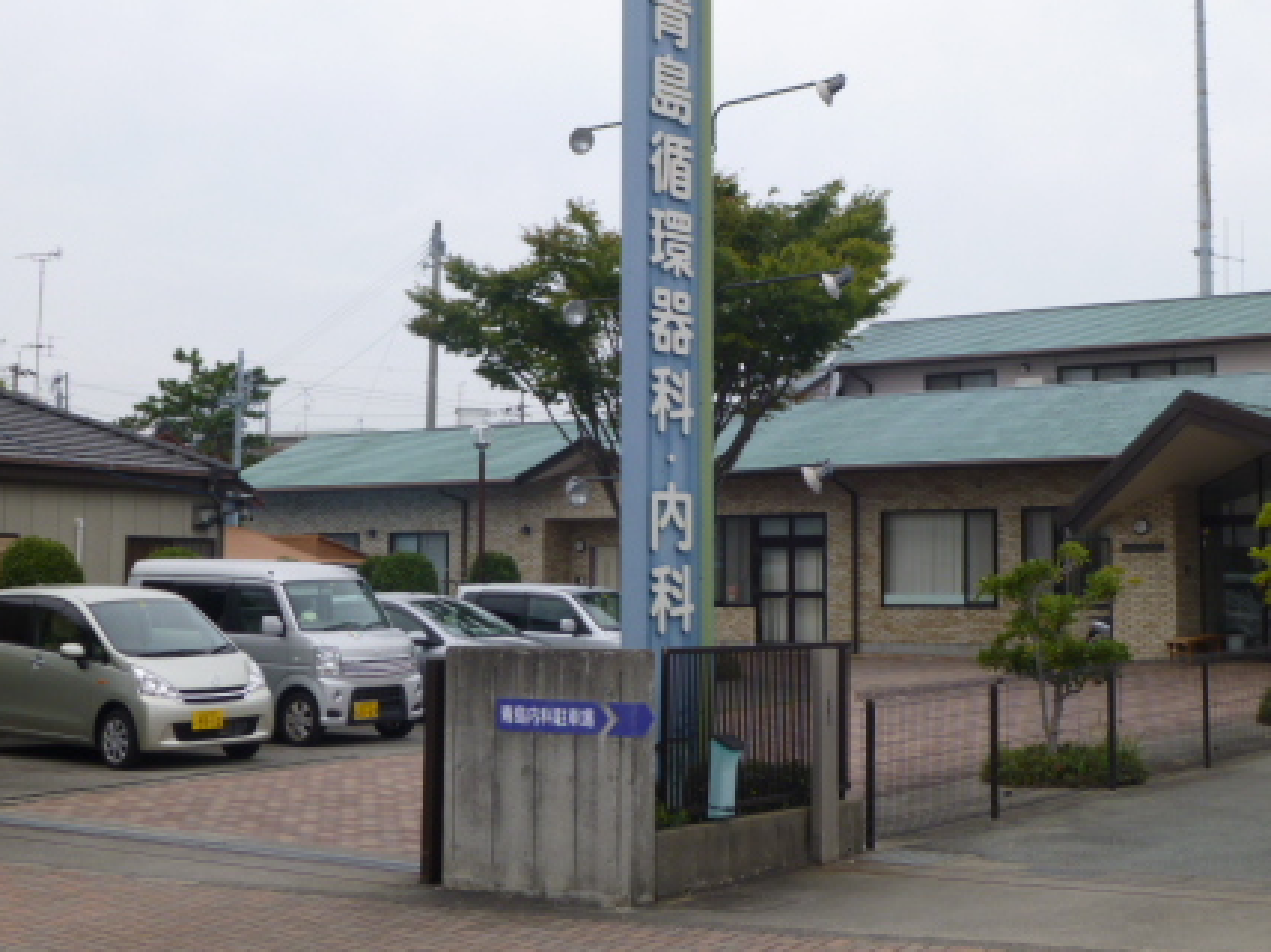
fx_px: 1982
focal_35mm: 54
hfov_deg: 35.4
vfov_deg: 27.0
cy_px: 375
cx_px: 795
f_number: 3.6
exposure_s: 1/800
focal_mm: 6.5
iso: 100
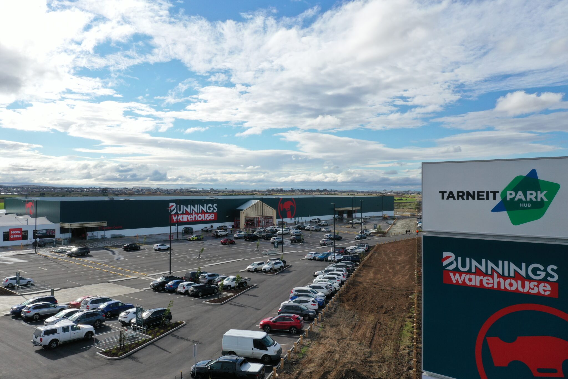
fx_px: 442
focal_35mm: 28
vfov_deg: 46.4
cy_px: 190
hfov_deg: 65.5
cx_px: 284
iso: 100
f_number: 6.3
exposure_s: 1/500
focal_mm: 10.26
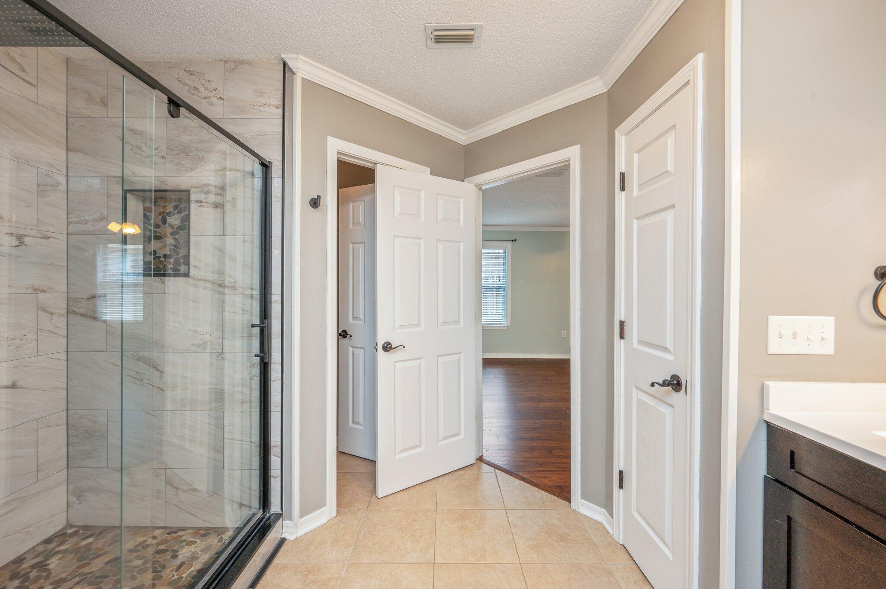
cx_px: 443
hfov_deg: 104.3
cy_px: 294
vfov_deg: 81.1
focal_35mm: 14
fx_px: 344
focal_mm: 14
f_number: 9
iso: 200
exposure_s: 1/30
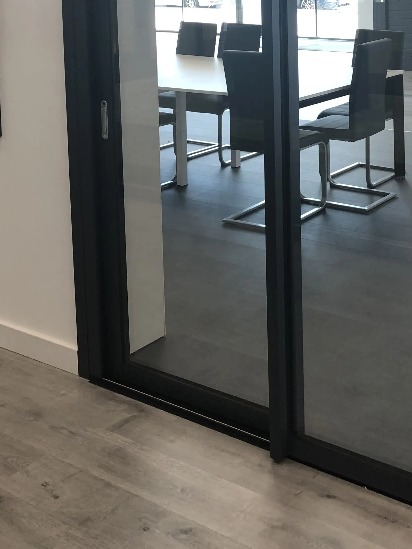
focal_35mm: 53
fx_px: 841
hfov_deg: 26.9
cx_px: 342
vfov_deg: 33.7
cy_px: 30
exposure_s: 1/50
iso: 32
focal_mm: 4
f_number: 1.8
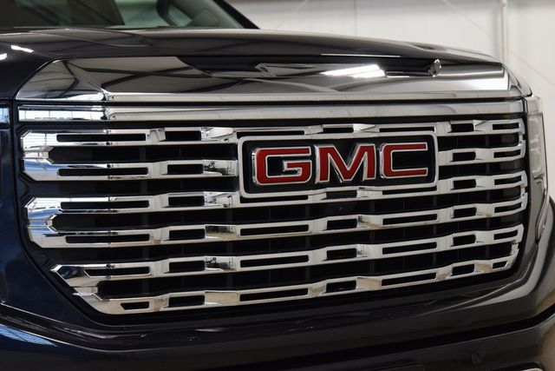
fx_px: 1203
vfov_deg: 17.5
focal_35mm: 78
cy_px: 186
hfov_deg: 26.0
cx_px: 278
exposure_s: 1/60
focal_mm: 52
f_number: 7.1
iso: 1600
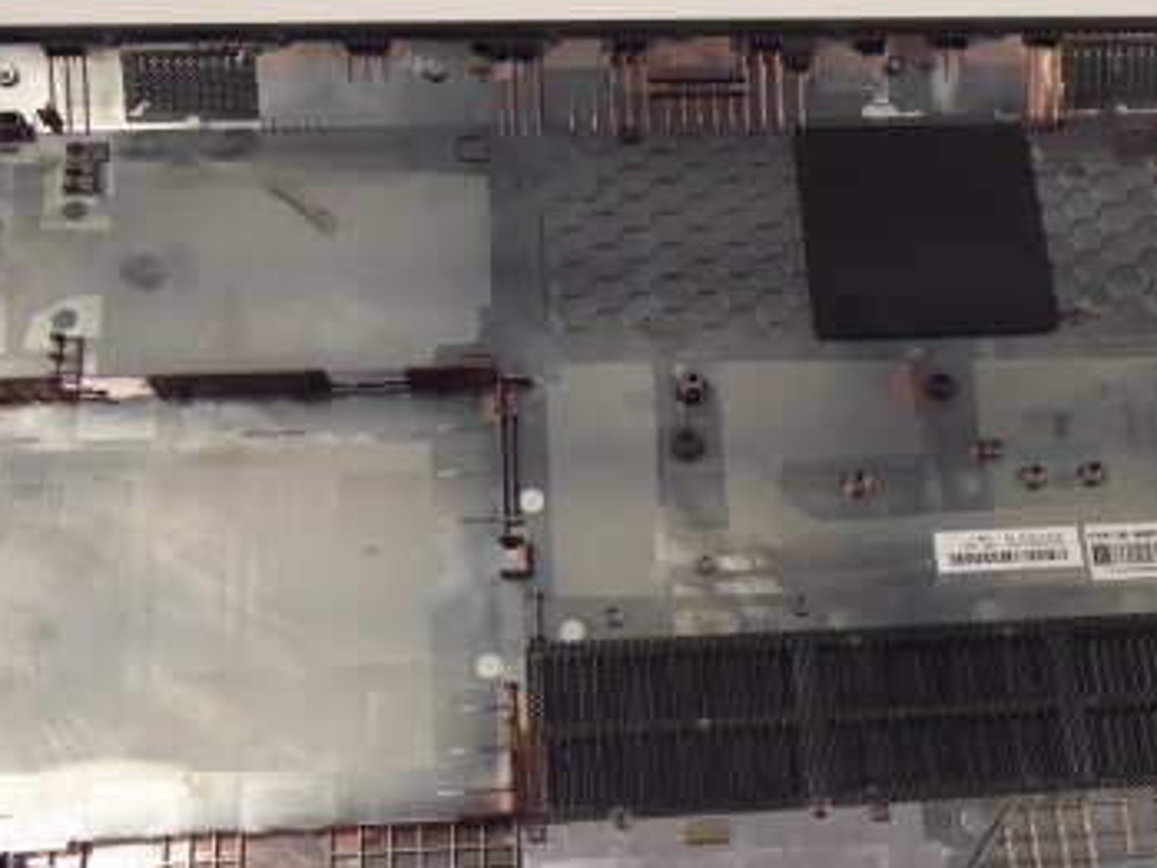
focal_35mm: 43
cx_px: 663
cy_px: 590
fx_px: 1438
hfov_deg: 43.7
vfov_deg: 33.3
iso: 320
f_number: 3.3
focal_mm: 4.3
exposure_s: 1/60
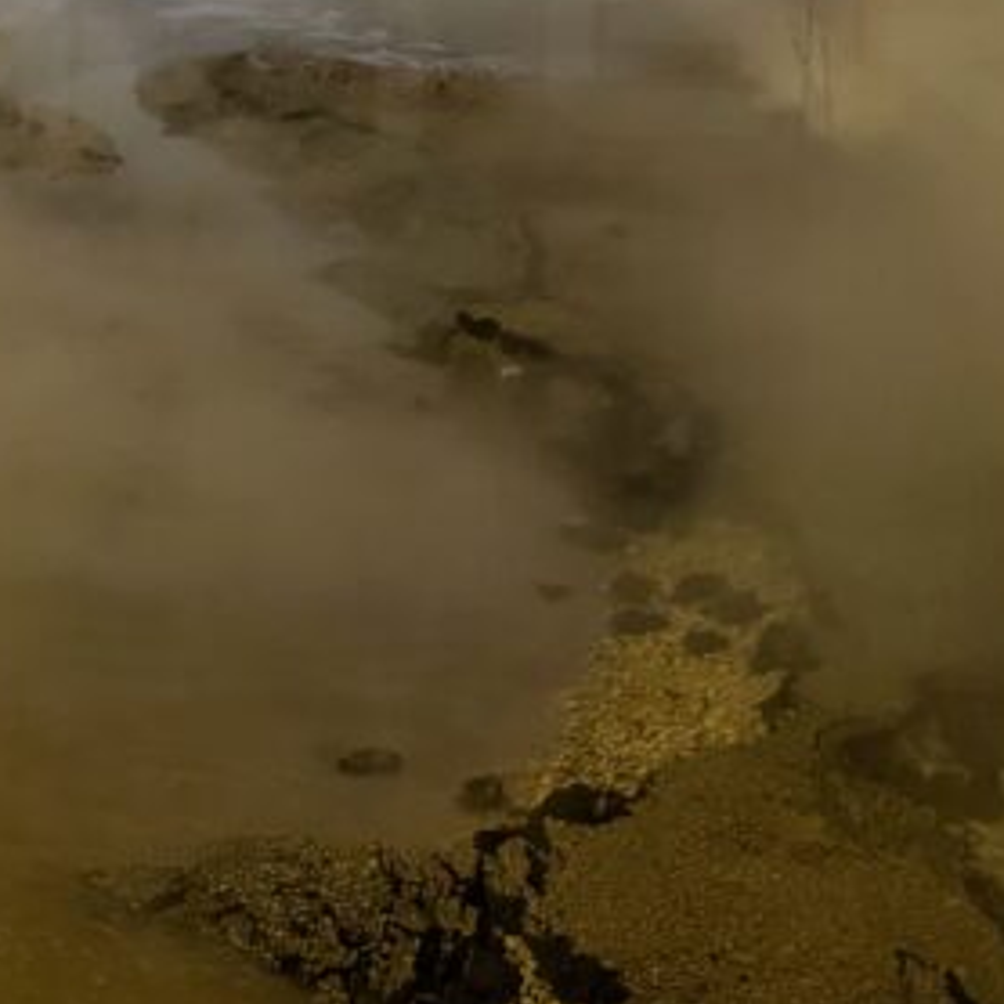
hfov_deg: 19.6
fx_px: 2560
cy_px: 238
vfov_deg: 22.0
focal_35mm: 78
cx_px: -451
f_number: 1.78
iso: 800
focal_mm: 6.76
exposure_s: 1/33
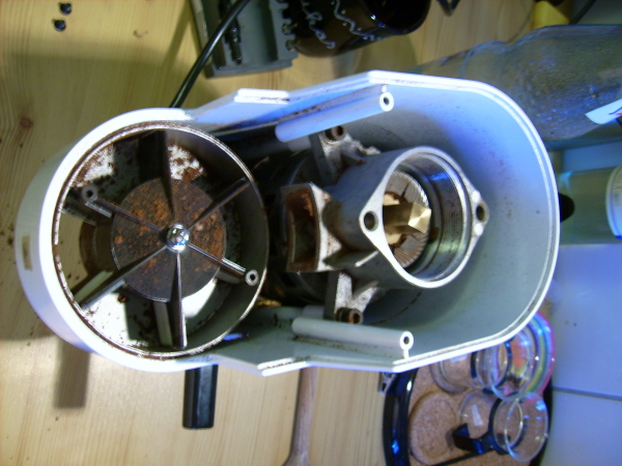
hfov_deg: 52.6
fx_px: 629
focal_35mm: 35
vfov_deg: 40.7
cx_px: 311
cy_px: 233
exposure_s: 1/3
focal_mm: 5.95
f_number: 2.8
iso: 50
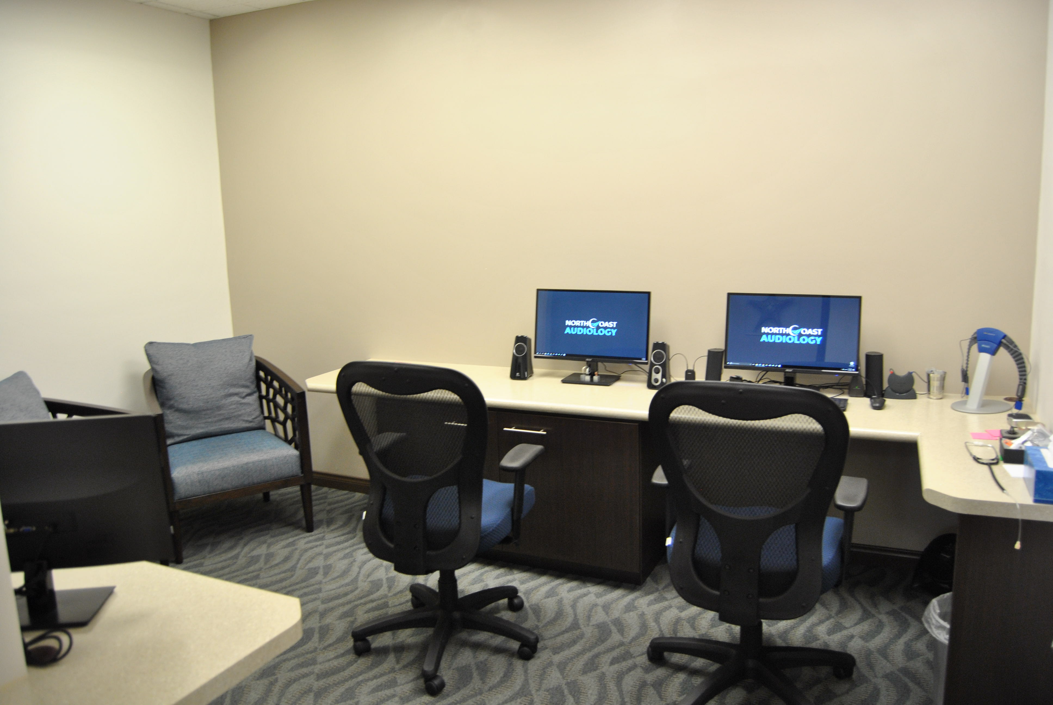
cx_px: 526
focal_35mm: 27
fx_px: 791
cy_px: 352
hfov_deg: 67.3
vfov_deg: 48.0
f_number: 3.5
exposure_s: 1/30
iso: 400
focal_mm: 18
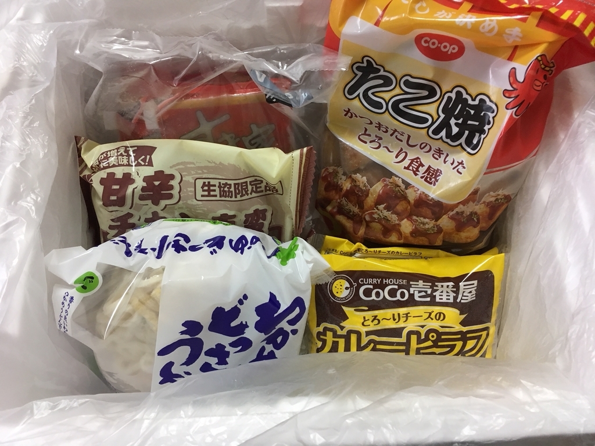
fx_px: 498
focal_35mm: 29
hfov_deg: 61.7
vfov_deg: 48.2
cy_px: 223
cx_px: 298
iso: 125
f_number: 2.2
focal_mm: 4.15
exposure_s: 1/30
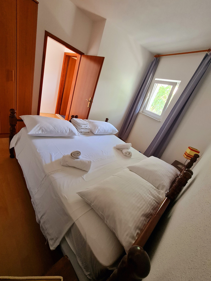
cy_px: 140
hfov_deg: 89.9
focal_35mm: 13
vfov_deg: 106.2
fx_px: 106
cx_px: 106
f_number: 2.2
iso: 400
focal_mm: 2.2
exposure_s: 1/33
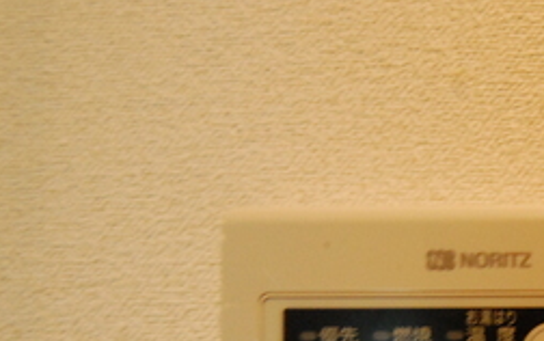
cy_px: 427
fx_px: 460
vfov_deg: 32.3
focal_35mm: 31
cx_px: 525
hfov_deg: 51.2
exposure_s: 1/6
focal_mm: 8
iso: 1600
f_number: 18
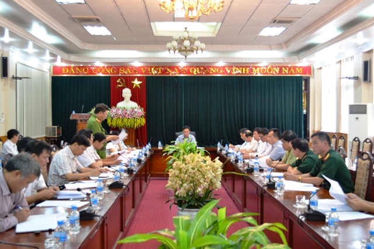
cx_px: 187
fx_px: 436
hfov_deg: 46.4
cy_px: 124
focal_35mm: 42
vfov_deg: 31.9
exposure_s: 1/15
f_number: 4.5
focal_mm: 28
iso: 500
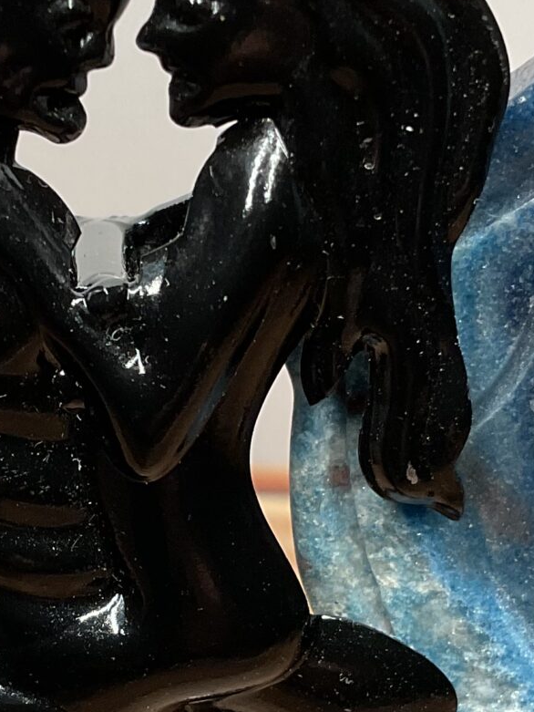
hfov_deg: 15.5
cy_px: 522
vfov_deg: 20.5
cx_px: 149
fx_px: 1953
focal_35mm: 95
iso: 50
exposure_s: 1/50
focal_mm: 3
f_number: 1.8
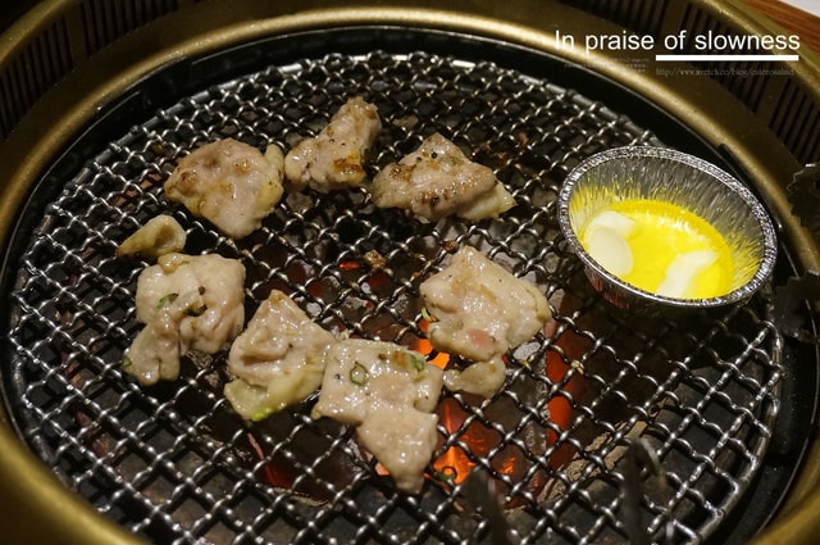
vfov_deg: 26.4
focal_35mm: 51
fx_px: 1160
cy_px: 272
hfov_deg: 38.9
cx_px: 410
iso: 3200
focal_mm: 34
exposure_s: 1/40
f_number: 5
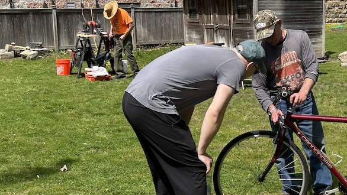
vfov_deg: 20.7
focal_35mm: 58
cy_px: 106
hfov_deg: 34.8
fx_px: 534
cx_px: 282
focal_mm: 5.7
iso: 50
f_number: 1.5
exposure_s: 1/3077
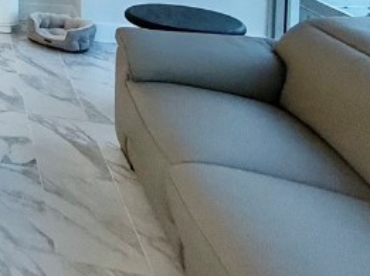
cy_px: -112
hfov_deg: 23.2
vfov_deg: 22.7
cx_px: -259
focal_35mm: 55
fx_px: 587
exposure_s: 1/120
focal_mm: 2.22
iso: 200
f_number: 2.2
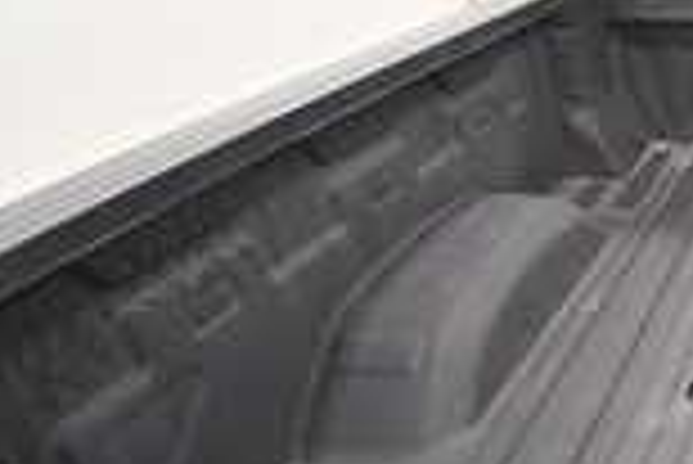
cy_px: 227
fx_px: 751
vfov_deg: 34.3
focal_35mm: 39
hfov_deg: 35.3
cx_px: 886
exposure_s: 1/125
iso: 1250
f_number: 4.5
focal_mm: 10
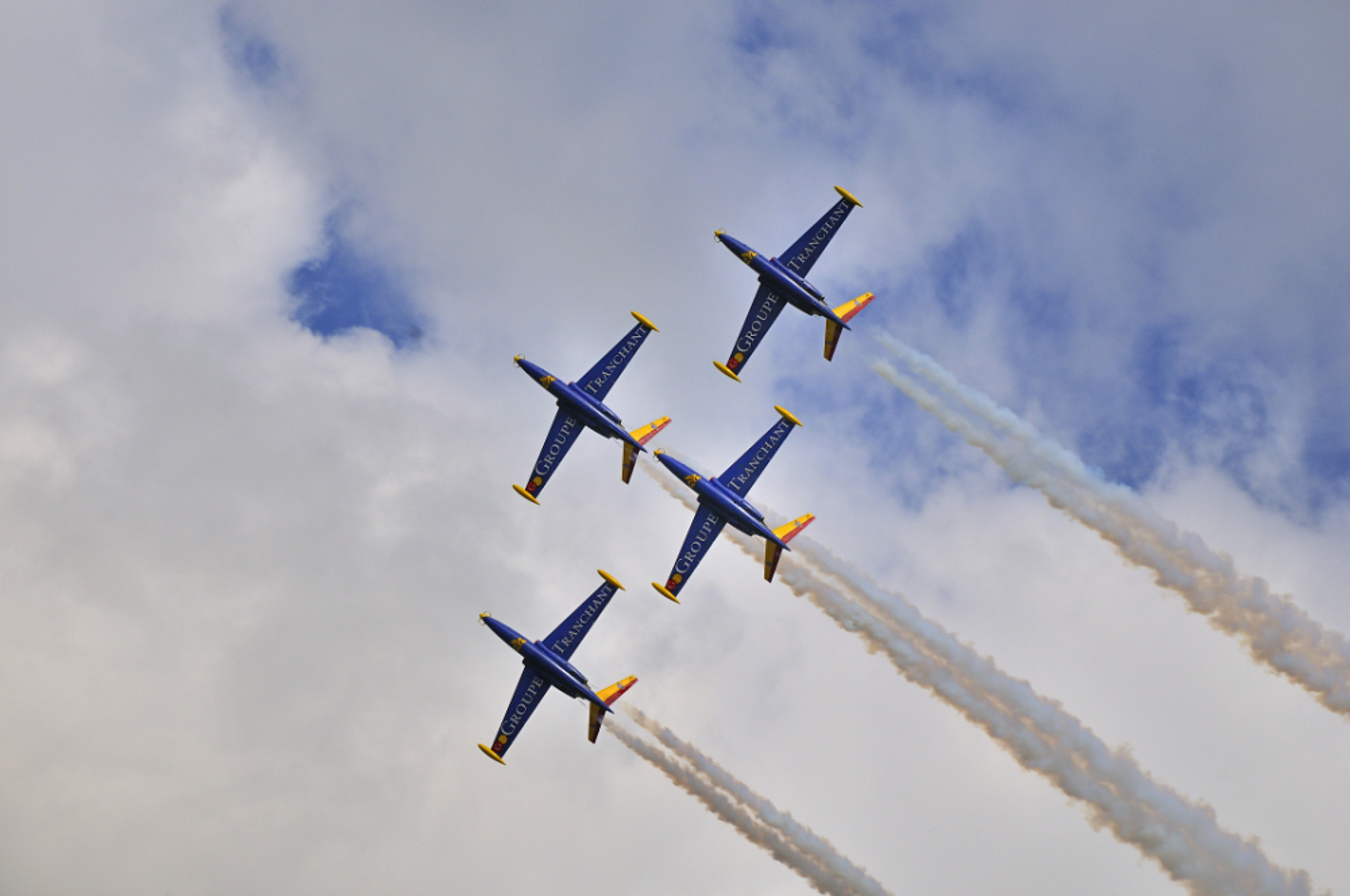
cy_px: 448
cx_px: 675
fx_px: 6516
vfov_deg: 7.9
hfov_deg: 11.8
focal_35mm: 174
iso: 200
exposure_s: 1/640
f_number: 13
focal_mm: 116
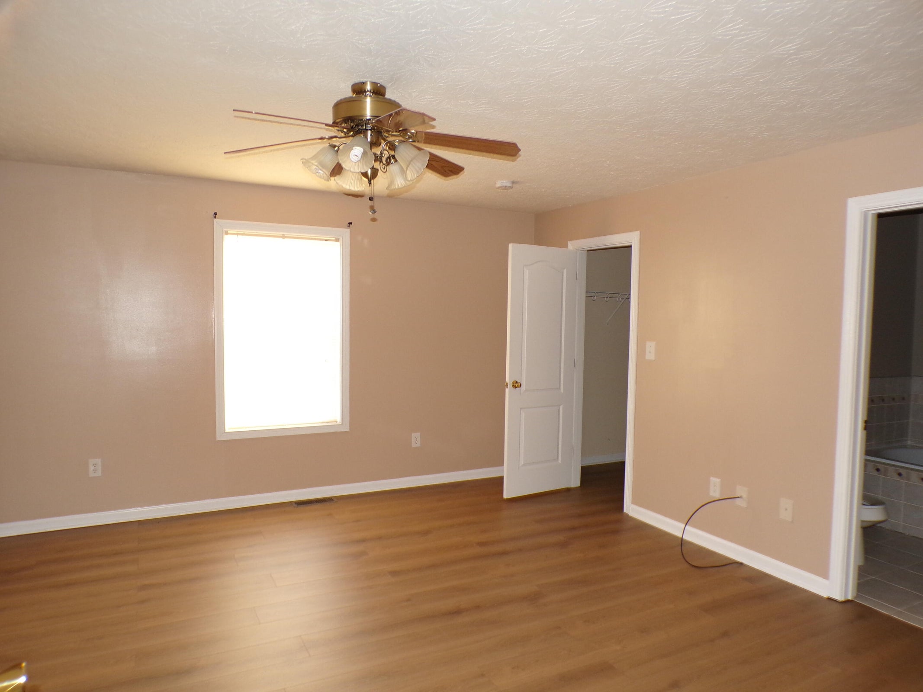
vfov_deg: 56.8
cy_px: 346
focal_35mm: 24
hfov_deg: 71.6
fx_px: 640
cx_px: 462
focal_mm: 4.3
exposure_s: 1/20
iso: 200
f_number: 3
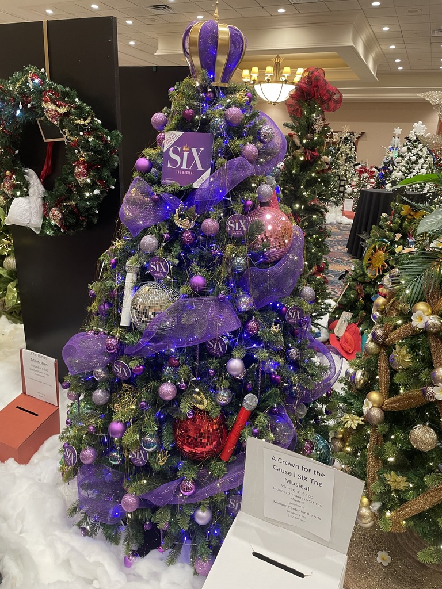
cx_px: 221
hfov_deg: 53.1
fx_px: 443
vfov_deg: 67.3
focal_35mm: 26
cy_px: 294
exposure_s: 1/60
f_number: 1.6
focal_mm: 4.2
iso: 160
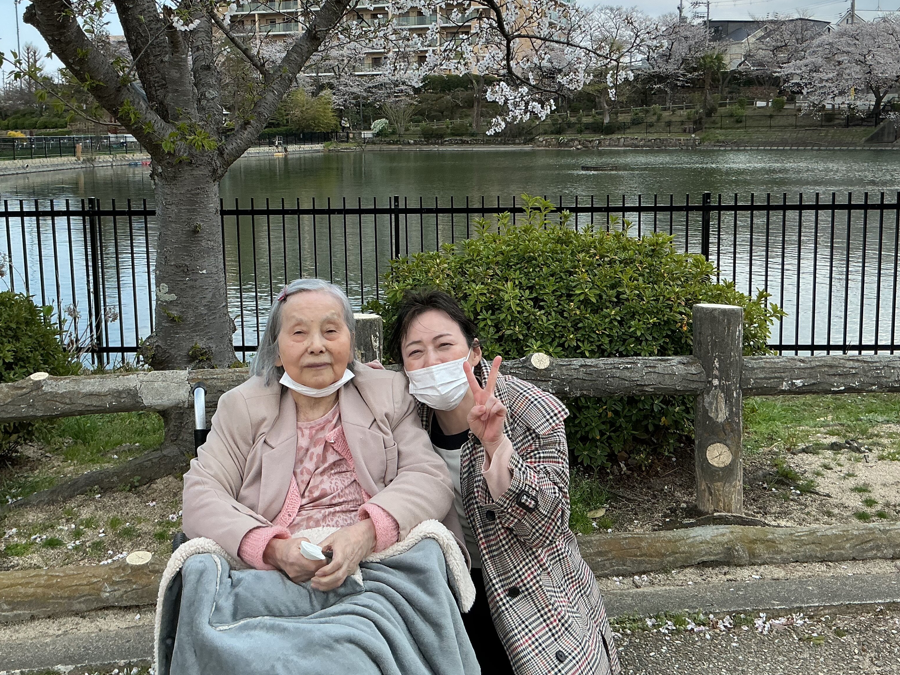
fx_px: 988
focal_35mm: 38
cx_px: 424
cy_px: 252
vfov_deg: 37.5
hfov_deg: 48.9
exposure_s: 1/770
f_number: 1.8
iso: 25
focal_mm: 3
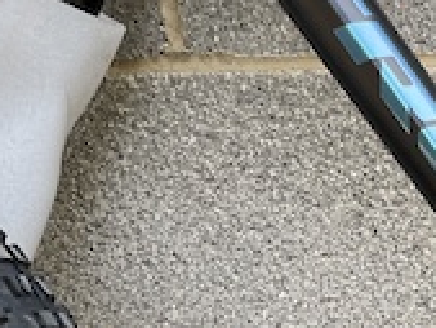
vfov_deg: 11.7
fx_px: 1550
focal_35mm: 123
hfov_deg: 14.7
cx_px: 694
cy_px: 439
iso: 32
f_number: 1.6
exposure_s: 1/165
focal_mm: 4.2
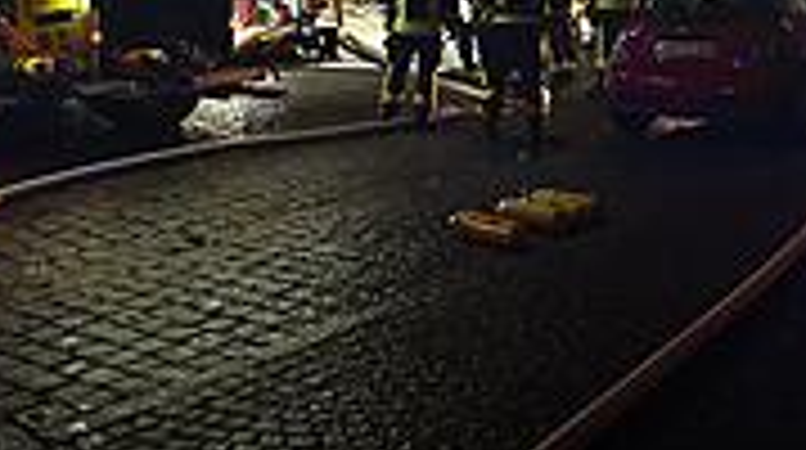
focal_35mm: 58
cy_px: -130
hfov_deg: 36.1
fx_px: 1238
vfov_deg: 19.1
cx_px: 374
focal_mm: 5.58
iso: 320
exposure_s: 1/33.3
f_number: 1.8
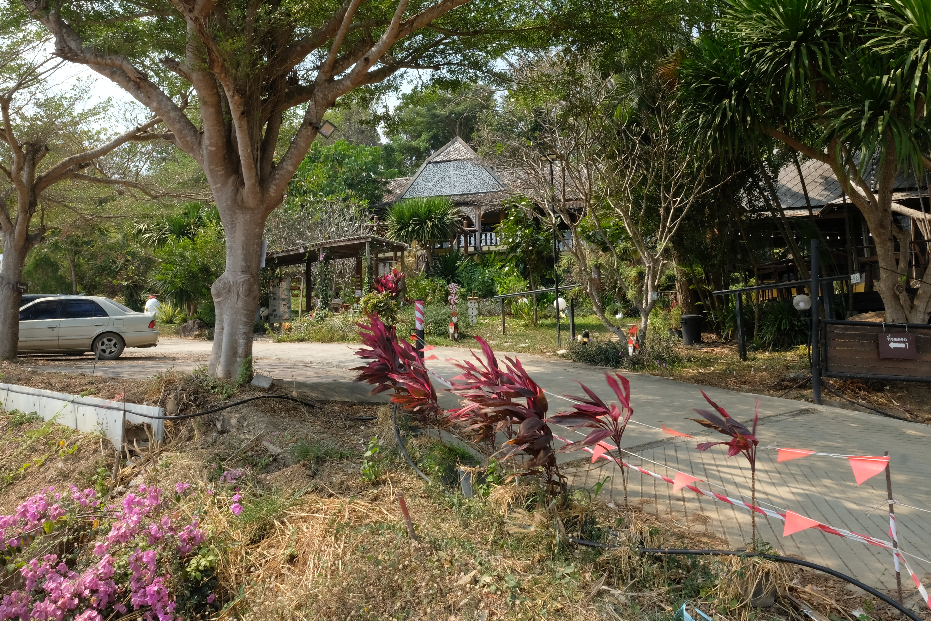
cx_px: 446
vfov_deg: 46.1
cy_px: 242
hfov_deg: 65.4
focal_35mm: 28
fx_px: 724
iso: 200
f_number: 20
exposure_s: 1/30
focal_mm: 14
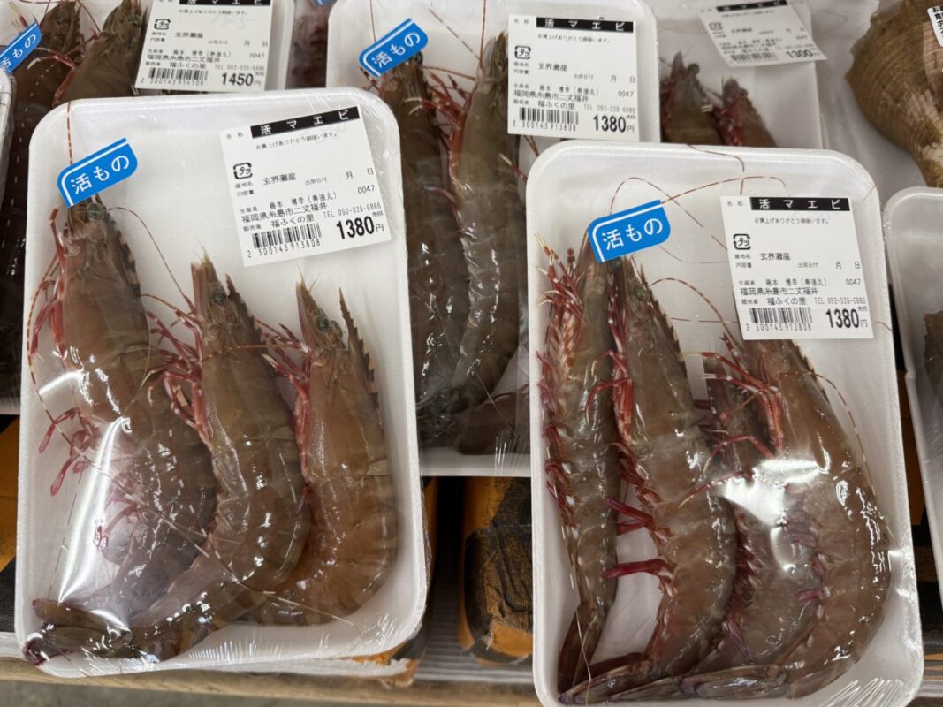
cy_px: 354
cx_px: 472
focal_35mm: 24
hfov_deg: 71.6
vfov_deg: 56.8
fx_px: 654
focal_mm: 6.76
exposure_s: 1/120
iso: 200
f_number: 1.78
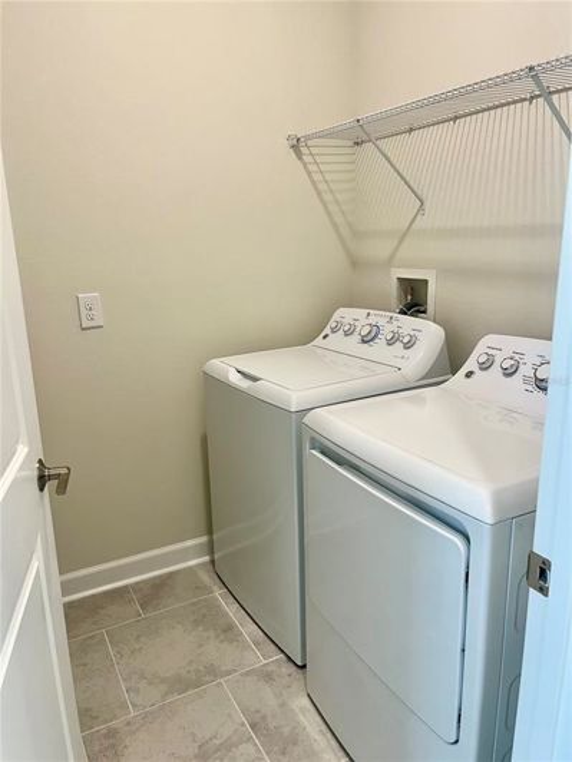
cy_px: 381
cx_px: 286
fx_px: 573
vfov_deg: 67.3
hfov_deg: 53.1
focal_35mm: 26
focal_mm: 5.1
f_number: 1.6
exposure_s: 1/60
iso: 80
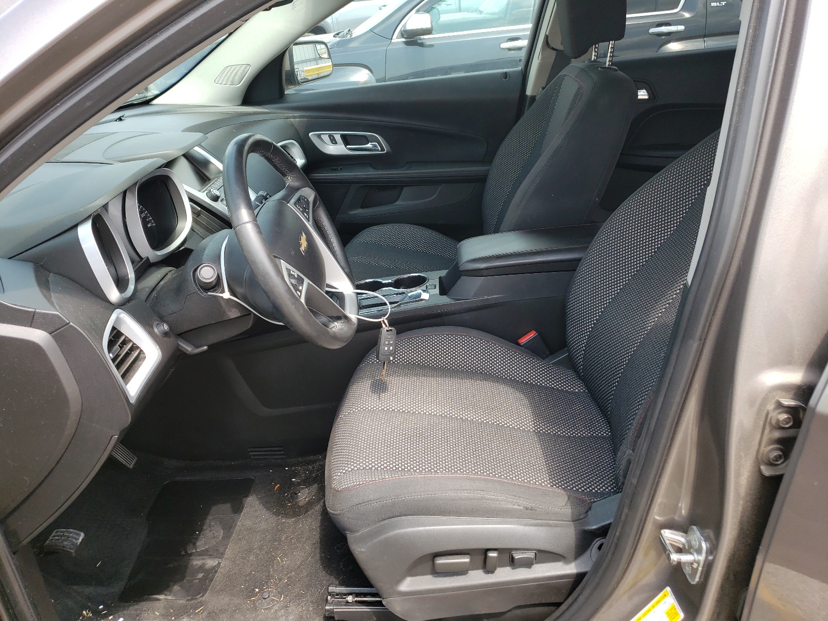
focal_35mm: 26
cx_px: 414
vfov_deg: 53.1
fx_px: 622
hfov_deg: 67.3
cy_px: 310
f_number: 1.5
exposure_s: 1/435
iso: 50
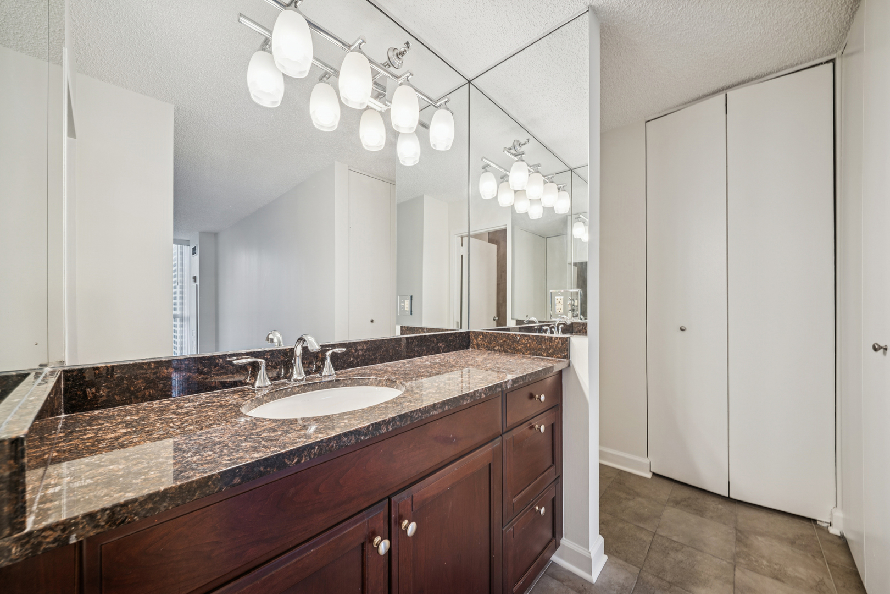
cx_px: 445
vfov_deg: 90.0
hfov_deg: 112.6
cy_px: 297
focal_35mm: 12
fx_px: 297
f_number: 8
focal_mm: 12
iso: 100
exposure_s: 1/5
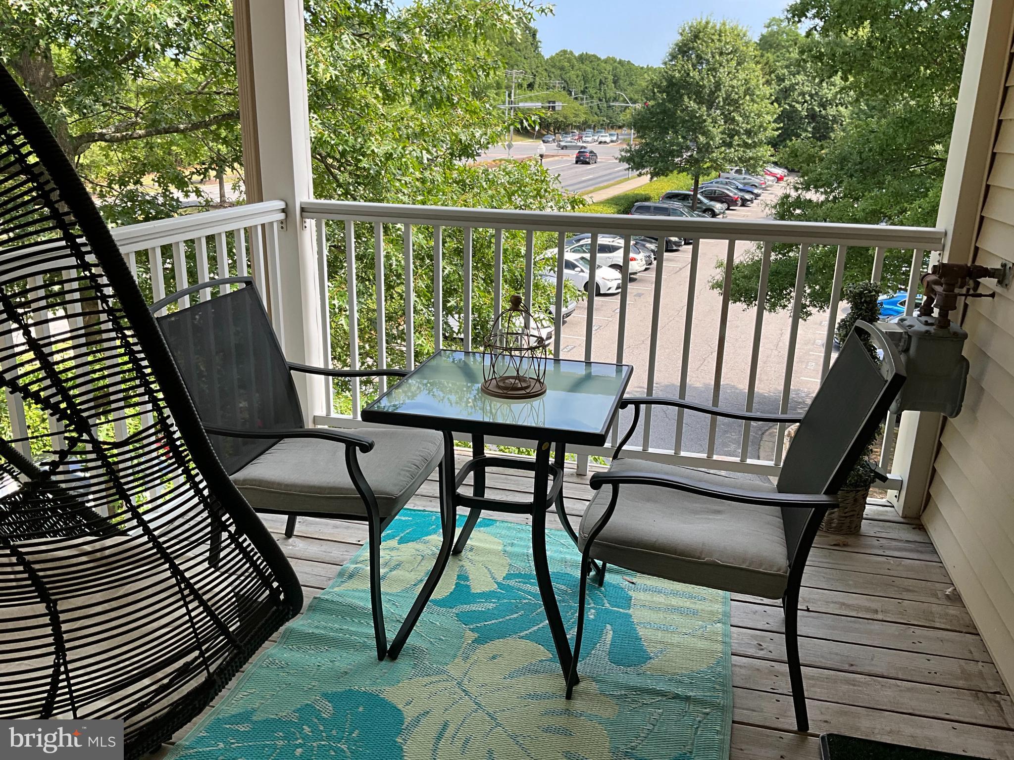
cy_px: 380
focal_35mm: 29
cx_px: 507
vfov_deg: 48.2
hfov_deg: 61.7
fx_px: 849
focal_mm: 3
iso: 25
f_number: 1.8
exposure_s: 1/580
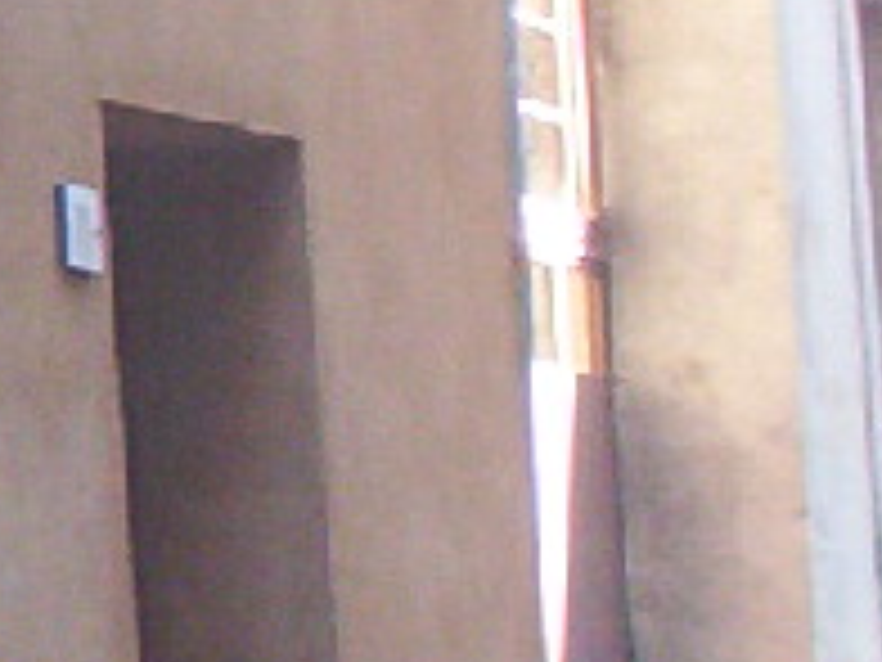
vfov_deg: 3.1
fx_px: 11975
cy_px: -730
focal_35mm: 470
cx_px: -1512
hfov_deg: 4.1
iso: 140
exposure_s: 1/58
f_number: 3.94
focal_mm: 12.09
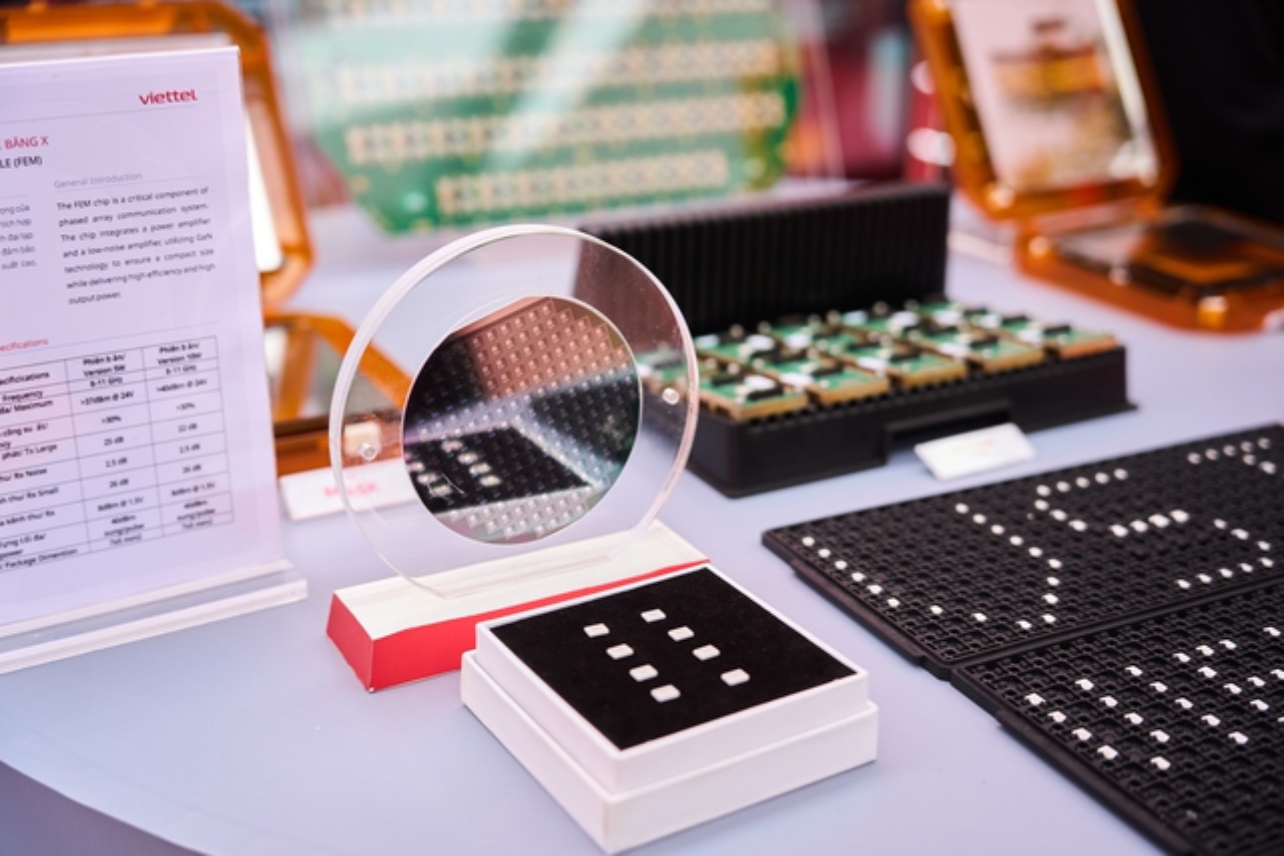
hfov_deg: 45.4
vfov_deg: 31.2
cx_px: 642
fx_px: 1534
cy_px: 428
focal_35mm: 43
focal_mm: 43
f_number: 2.8
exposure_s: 1/200
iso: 500
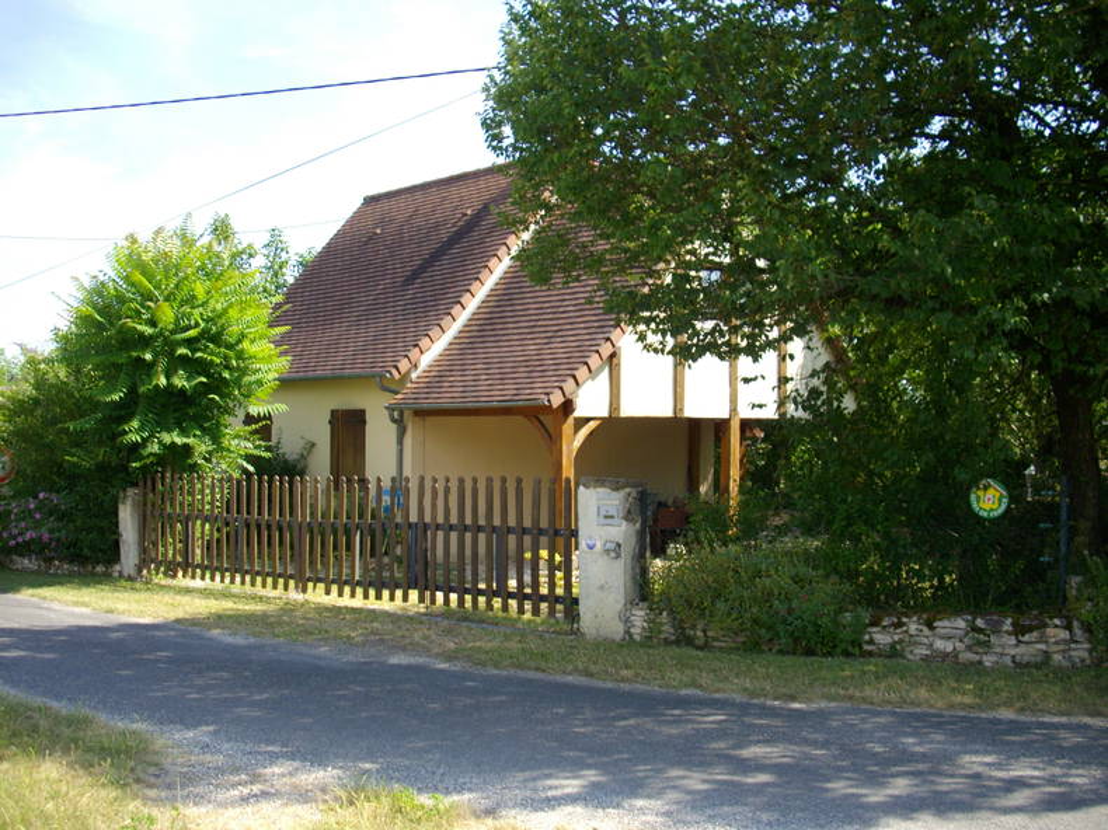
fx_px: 1184
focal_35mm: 37
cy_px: 415
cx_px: 554
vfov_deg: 38.6
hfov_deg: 50.2
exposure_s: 1/500
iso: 100
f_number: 2.8
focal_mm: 6.2
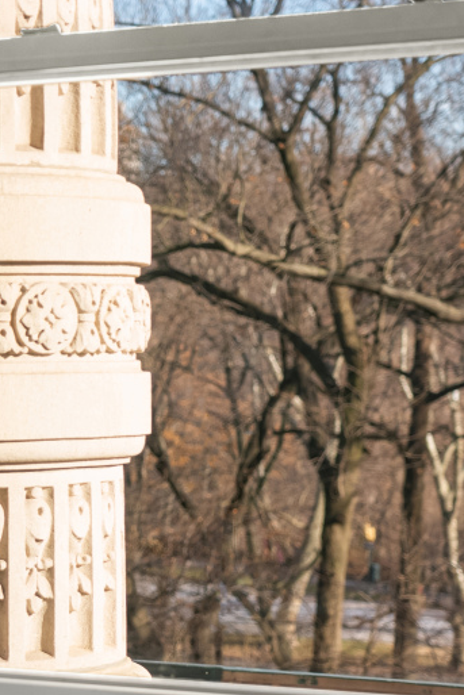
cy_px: 448
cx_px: 32
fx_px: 2801
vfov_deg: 14.1
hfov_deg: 9.4
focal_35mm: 145
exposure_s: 1/400
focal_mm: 59
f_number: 4
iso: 320
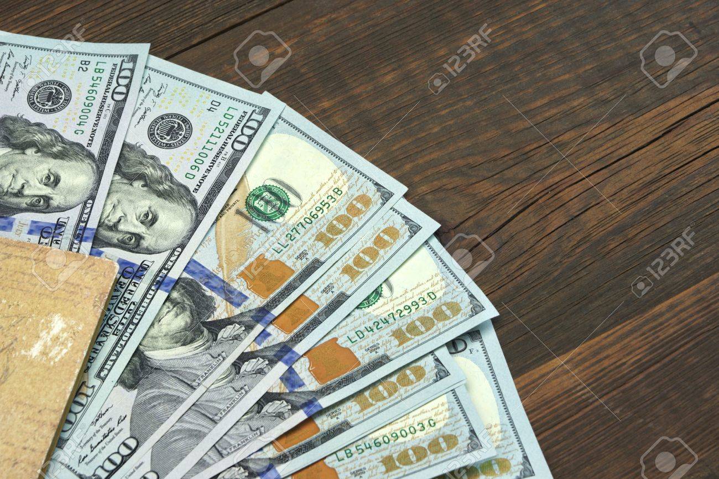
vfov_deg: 11.4
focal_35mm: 120
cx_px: 360
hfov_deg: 17.1
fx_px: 2396
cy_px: 240
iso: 50
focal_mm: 80
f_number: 11
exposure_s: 1/2.5
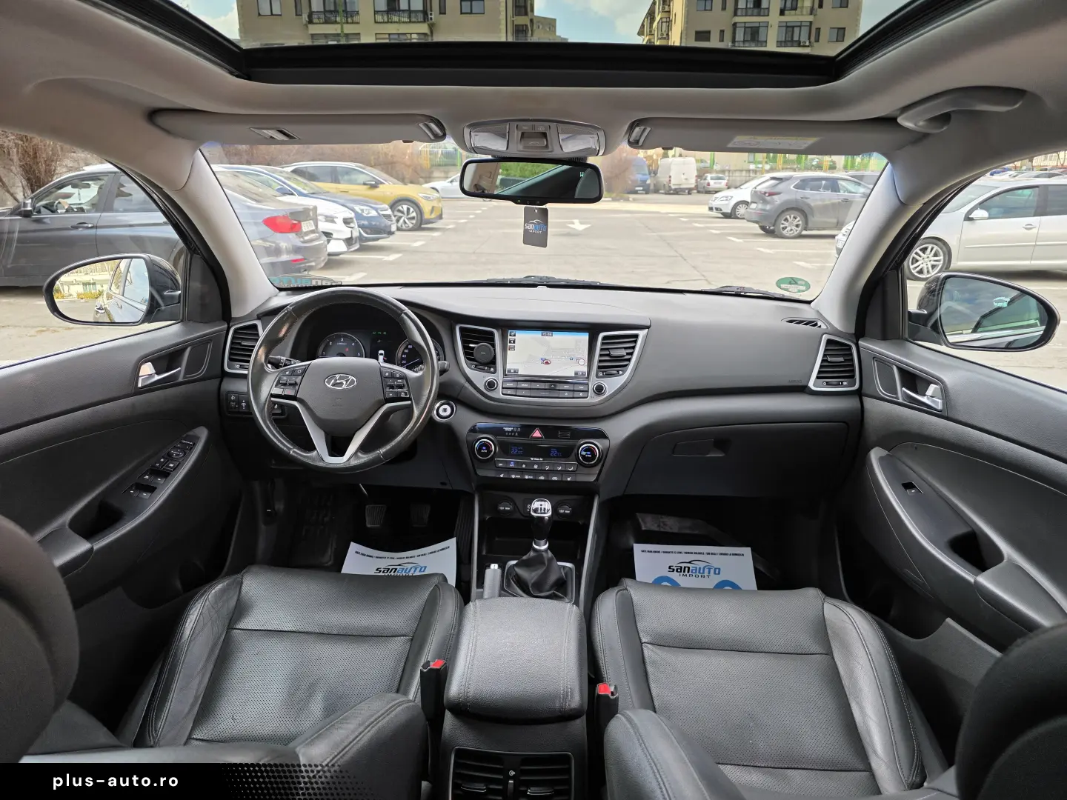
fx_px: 709
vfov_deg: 58.9
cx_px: 534
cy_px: 400
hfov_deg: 73.9
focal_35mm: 23
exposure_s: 1/180
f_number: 1.7
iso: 40
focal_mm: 6.3
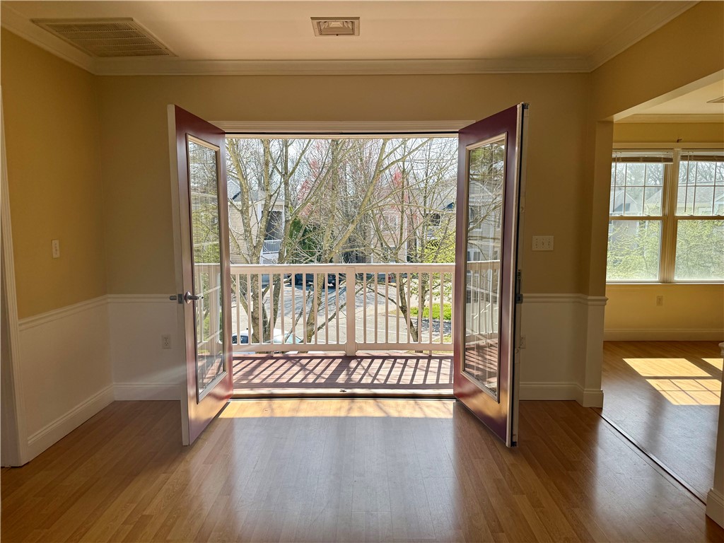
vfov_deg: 56.8
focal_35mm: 24
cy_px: 272
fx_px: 502
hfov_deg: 71.6
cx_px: 362
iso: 80
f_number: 1.78
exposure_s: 1/1361
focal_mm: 6.76
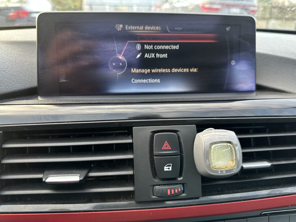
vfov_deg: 56.8
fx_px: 205
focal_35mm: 24
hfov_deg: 71.6
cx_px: 148
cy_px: 111
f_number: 1.78
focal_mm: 6.86
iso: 250
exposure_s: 1/121
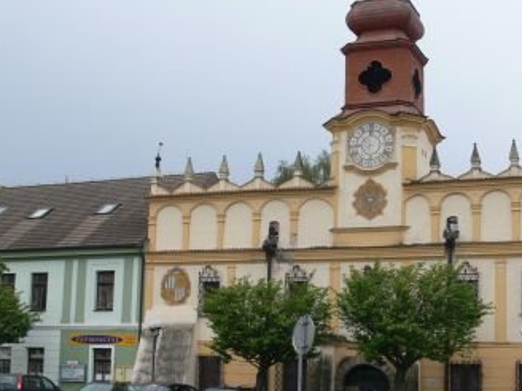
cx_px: 371
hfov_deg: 32.8
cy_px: 256
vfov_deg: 25.1
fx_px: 875
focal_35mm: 58
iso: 100
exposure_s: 1/200
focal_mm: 7.4
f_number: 5.6
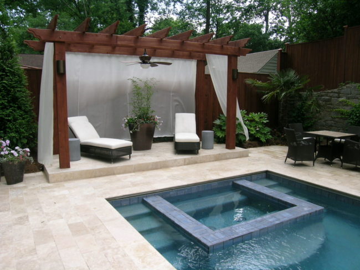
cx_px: 180
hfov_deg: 63.4
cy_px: 135
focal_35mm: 28
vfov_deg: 49.8
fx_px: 291
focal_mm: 5.8
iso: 50
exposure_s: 1/103
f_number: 4
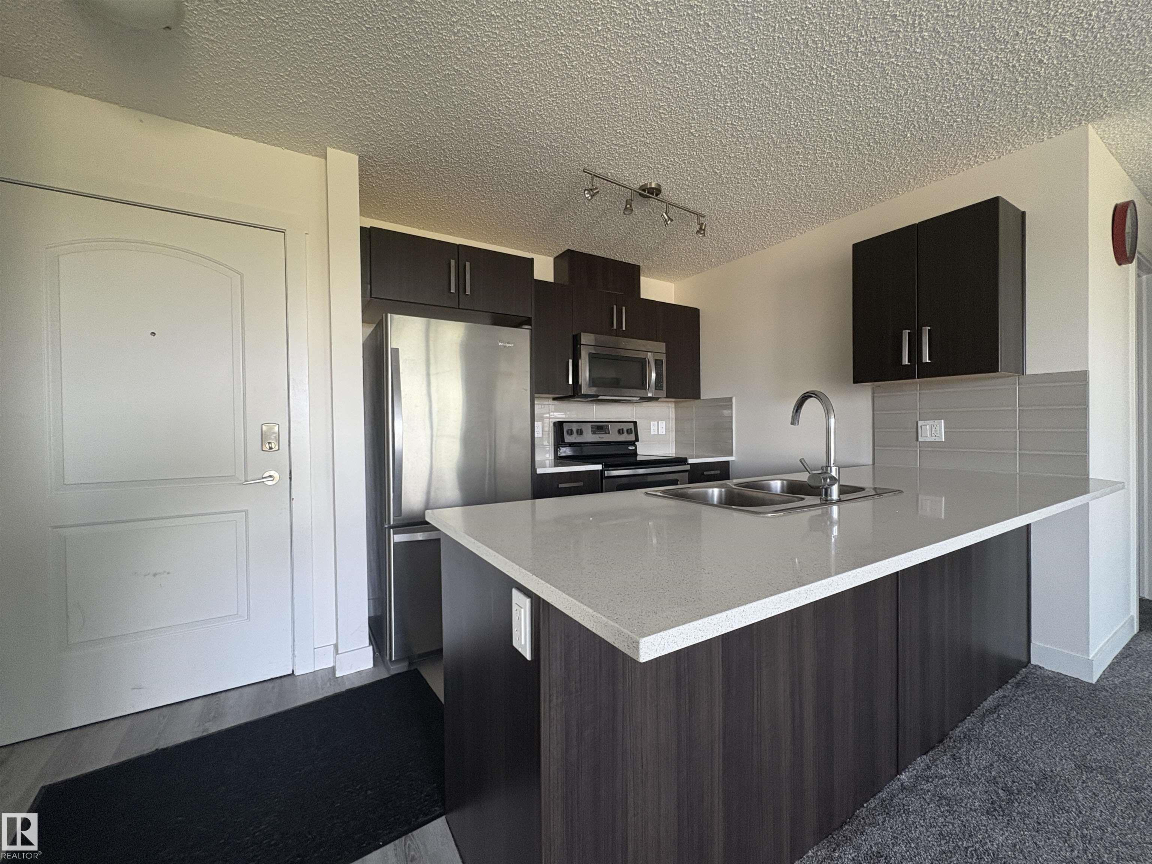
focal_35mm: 14
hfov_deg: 102.1
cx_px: 576
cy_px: 432
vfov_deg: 85.7
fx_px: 466
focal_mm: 2.22
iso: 250
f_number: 2.2
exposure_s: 1/63
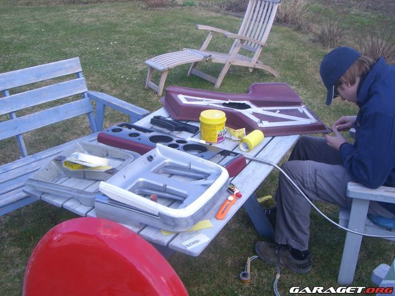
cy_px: 148
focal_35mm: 38
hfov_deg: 49.0
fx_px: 434
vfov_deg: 37.7
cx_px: 198
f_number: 4.3
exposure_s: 1/125
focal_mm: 6.2
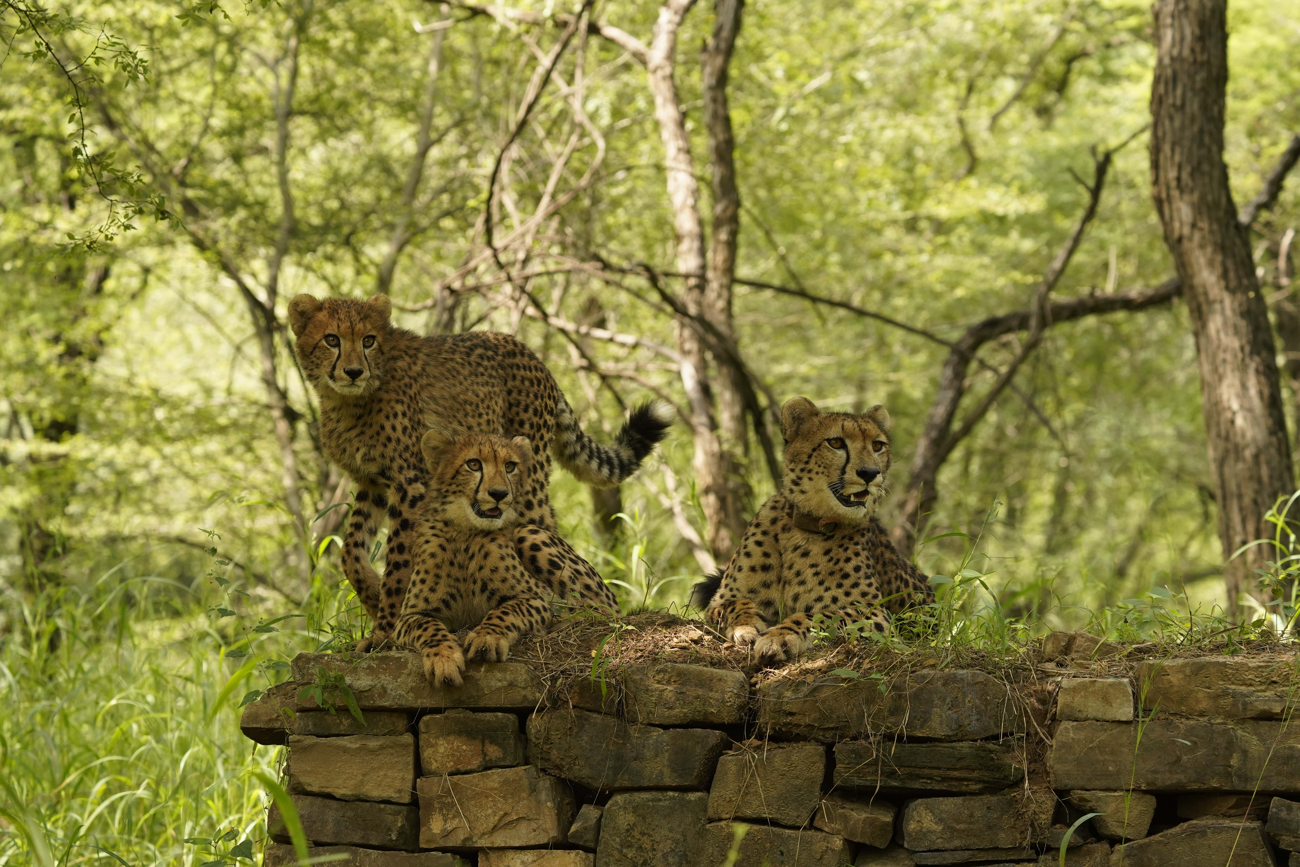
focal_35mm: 200
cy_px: 434
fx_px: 7222
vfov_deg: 6.9
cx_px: 650
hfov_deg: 10.3
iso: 1250
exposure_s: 1/320
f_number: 8
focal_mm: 200
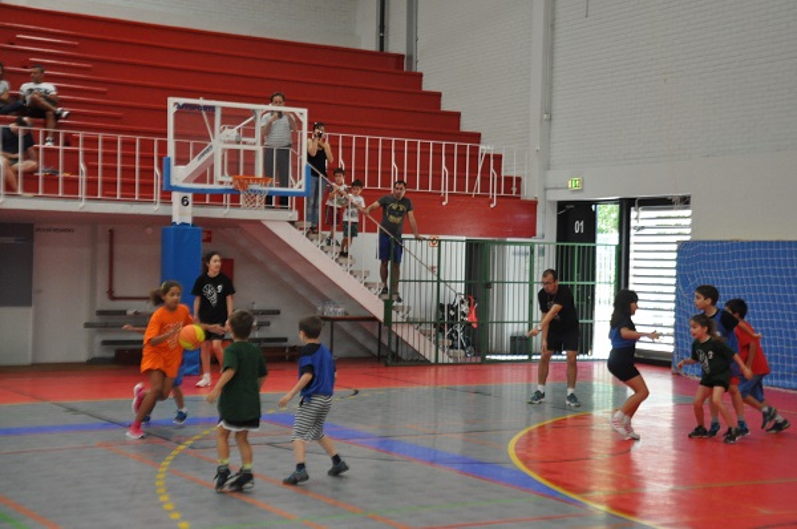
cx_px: 398
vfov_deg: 22.5
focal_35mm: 60
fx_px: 1326
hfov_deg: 33.4
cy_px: 264
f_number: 4.5
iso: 1600
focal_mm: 40
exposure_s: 1/320
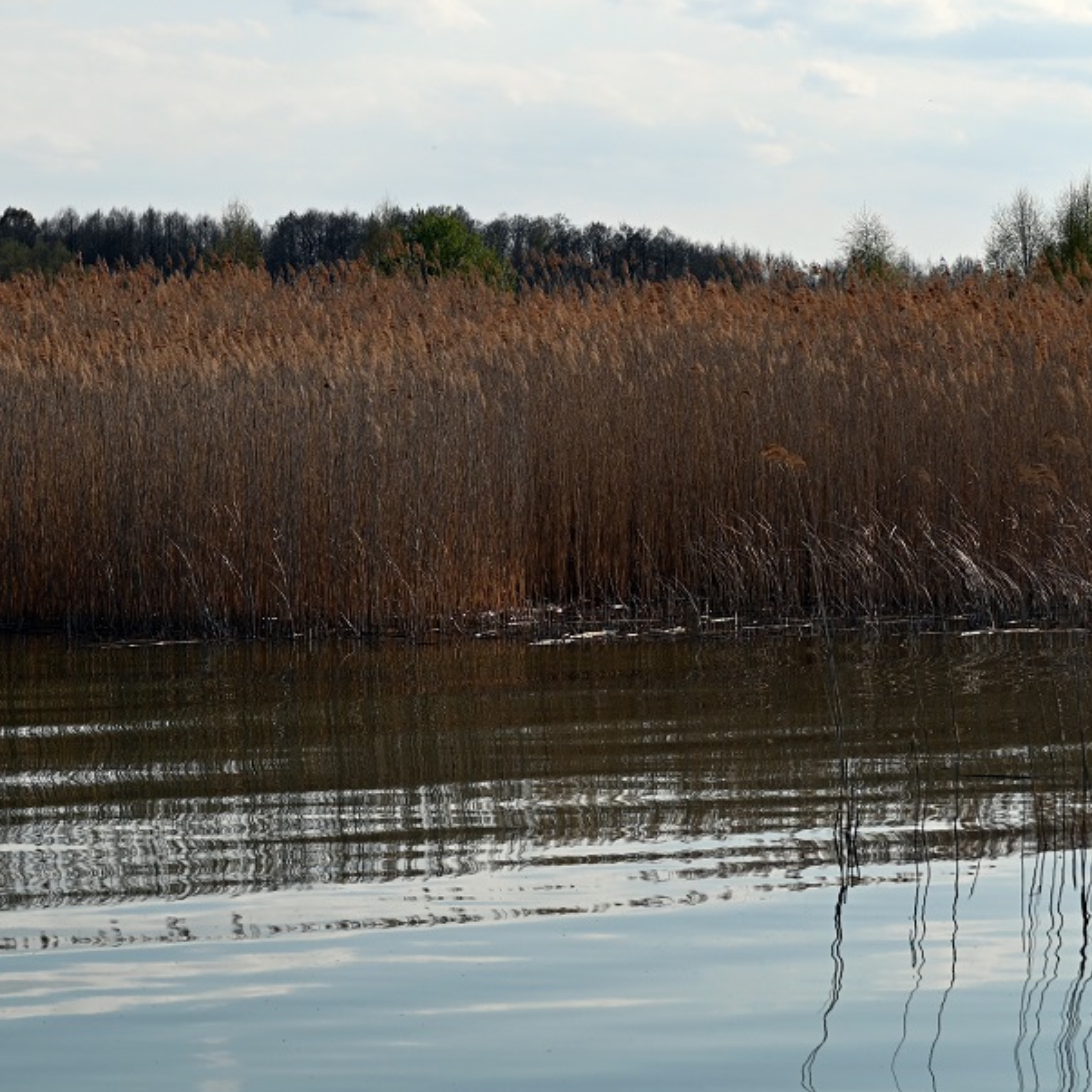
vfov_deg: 11.8
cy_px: 352
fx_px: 5282
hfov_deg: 11.8
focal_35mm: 148
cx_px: 435
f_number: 7.1
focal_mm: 70
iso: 100
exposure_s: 1/800
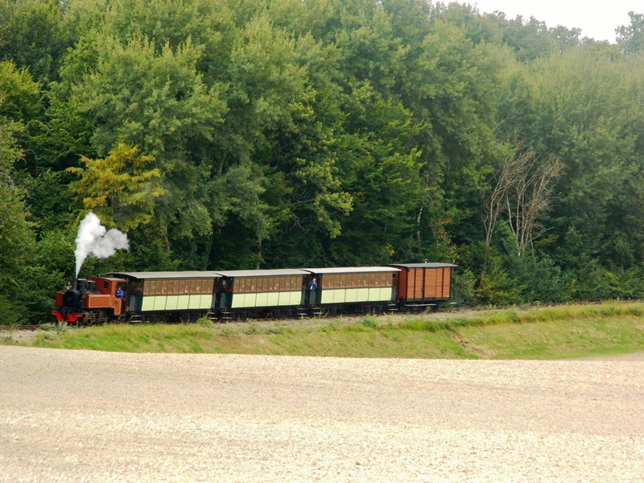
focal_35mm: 221
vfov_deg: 6.7
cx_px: 322
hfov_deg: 9.0
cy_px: 242
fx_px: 4112
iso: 80
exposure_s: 1/80
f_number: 5.4
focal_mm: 39.7
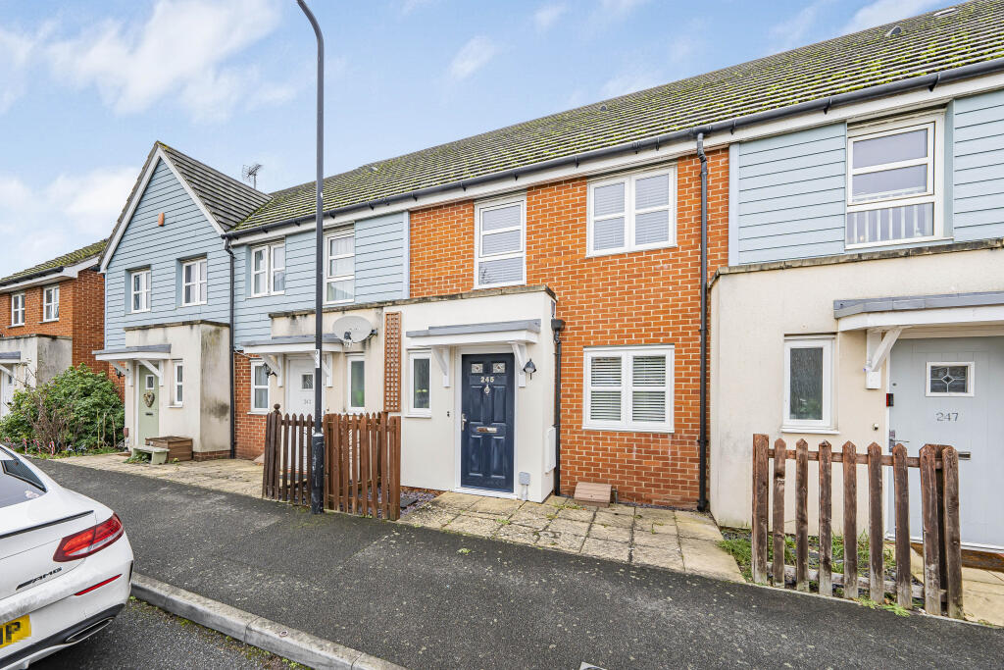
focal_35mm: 12
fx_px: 335
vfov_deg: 90.0
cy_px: 335
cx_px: 502
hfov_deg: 112.6
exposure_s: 1/50
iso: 320
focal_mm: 12
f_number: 9
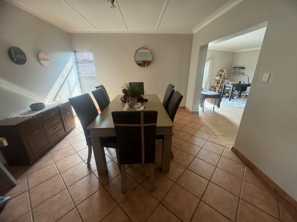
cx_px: 148
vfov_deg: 85.7
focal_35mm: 14
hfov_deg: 102.1
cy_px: 111
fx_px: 120
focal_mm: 2.22
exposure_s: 1/98
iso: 320
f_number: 2.2
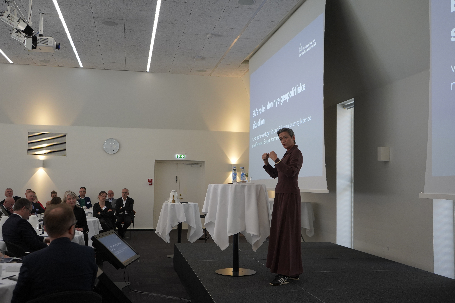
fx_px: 455
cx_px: 228
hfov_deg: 53.1
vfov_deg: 36.9
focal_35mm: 36
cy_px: 152
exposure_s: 1/160
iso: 1250
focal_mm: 36
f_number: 4
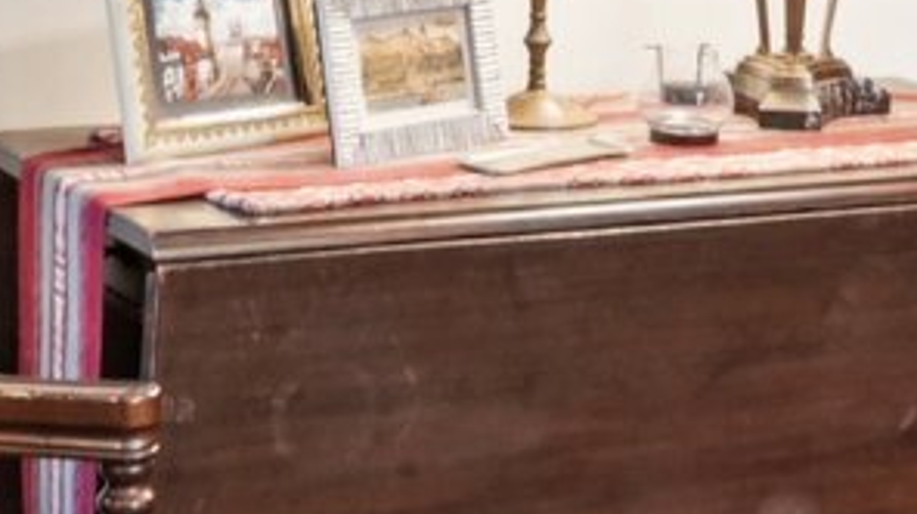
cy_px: -311
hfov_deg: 18.5
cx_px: 424
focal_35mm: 116
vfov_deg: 10.0
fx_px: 2819
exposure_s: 1/2.5
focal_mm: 16
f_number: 8
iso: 400
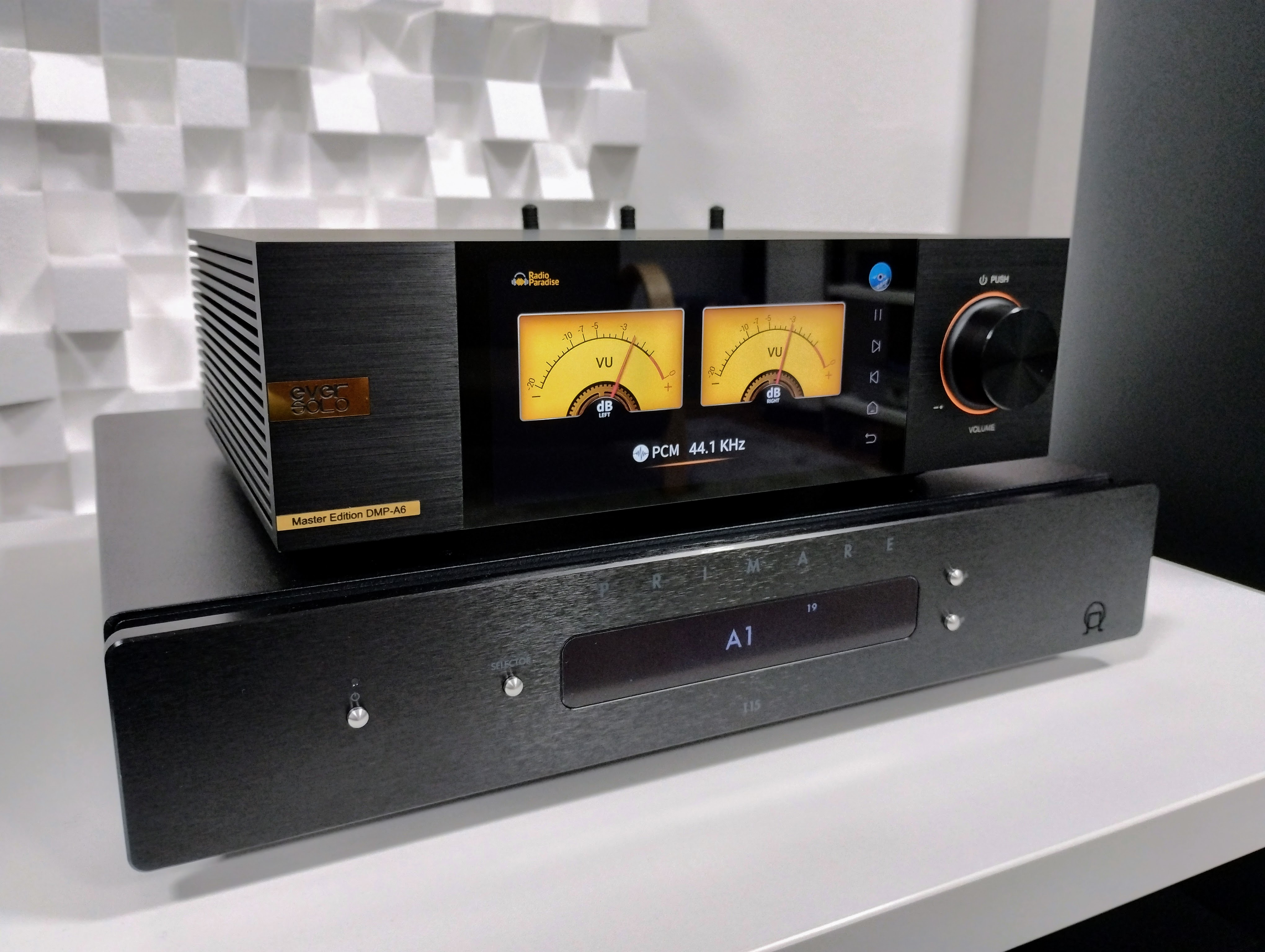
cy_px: 476
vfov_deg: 49.9
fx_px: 1025
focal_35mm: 28
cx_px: 632
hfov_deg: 63.4
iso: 763
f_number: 1.8
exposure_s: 1/25
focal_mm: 4.27
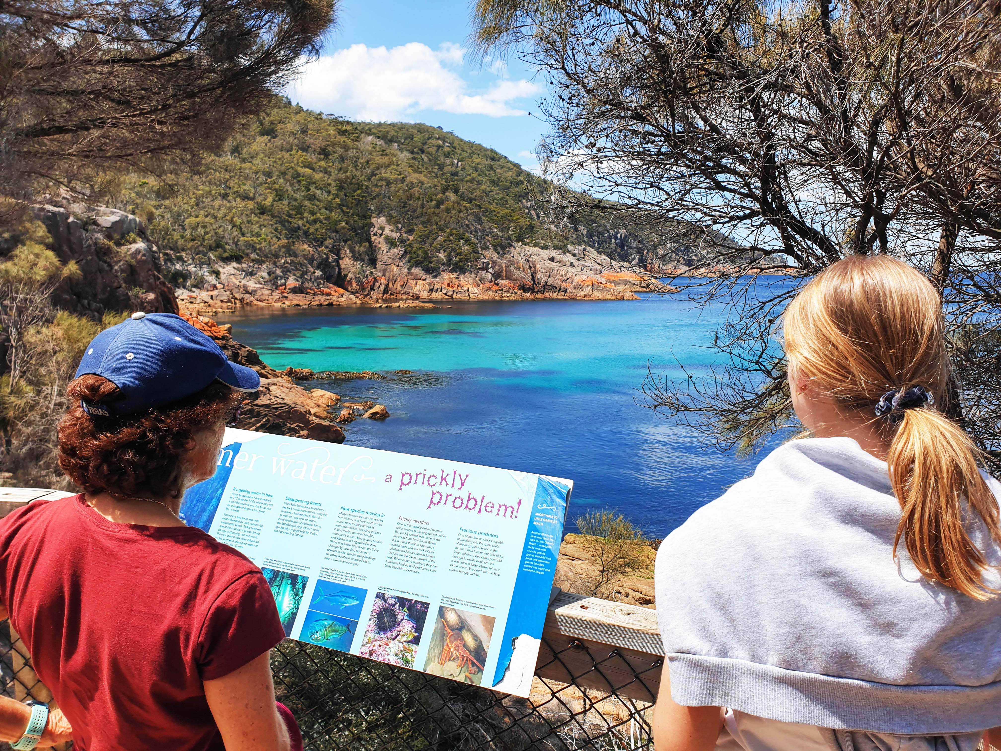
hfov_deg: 67.3
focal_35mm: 26
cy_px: 376
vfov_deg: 53.1
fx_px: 752
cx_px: 500
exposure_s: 1/1900
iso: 50
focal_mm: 4.3
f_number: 2.4
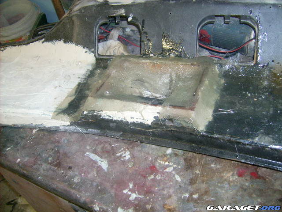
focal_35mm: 35
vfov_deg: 40.7
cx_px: 141
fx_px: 285
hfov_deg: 52.6
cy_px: 106
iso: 100
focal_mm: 5.95
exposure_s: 1/60
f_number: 2.8
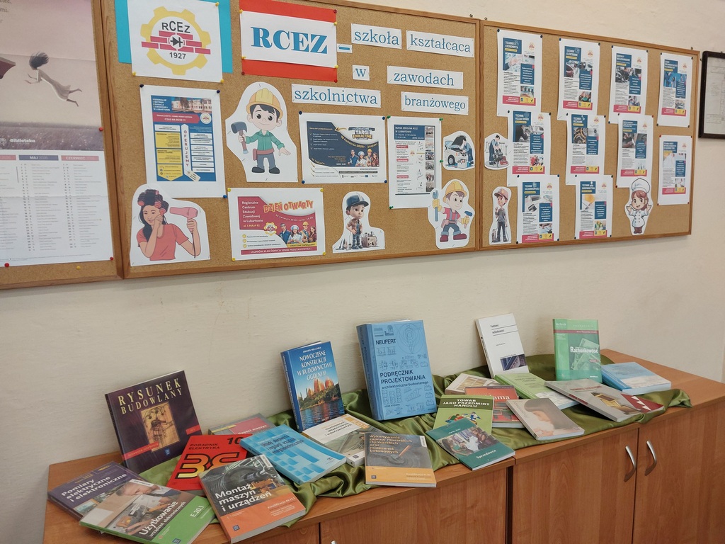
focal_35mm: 30
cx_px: 362
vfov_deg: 46.8
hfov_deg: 60.0
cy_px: 272
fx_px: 628
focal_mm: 4.6
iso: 80
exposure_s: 1/100
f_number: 1.8
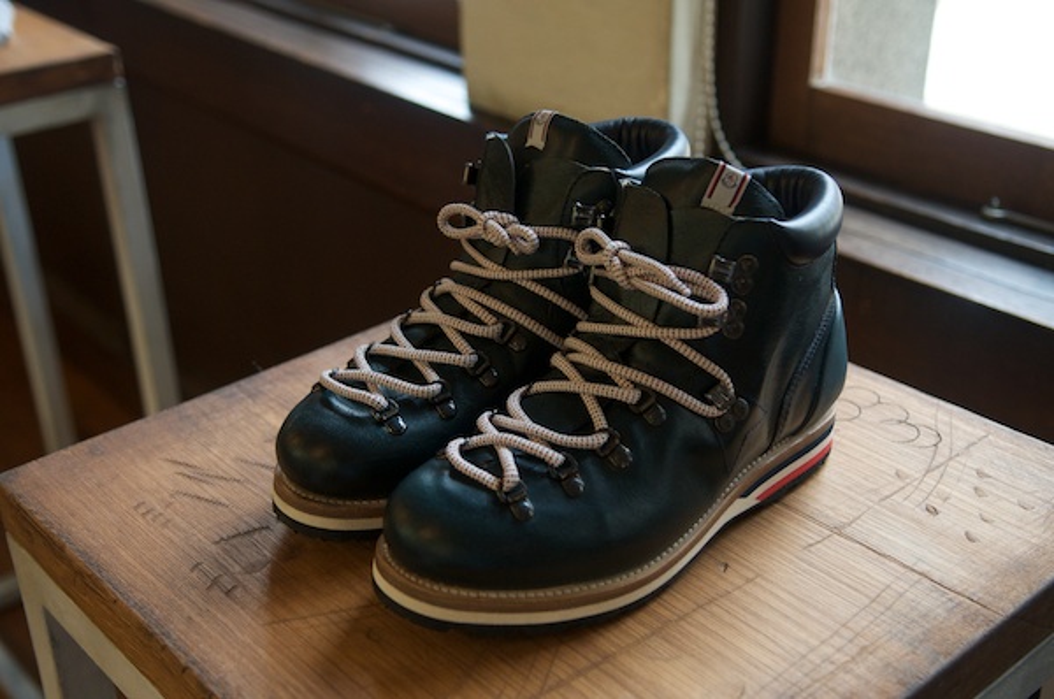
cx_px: 527
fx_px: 1359
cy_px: 350
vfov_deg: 28.8
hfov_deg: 42.4
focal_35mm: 46
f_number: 3.5
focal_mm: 31
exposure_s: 1/125
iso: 640
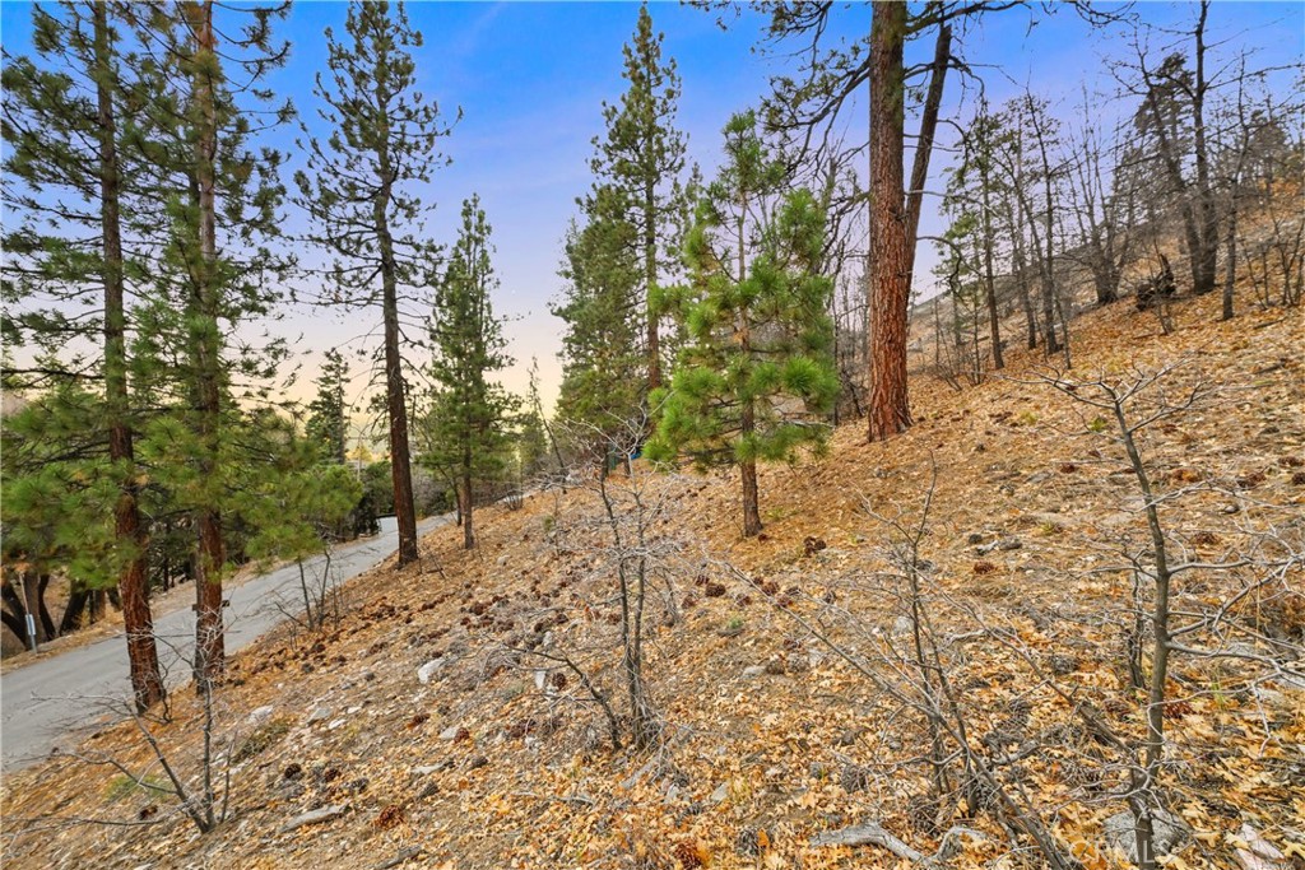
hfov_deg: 104.2
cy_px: 435
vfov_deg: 81.2
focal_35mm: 14
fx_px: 508
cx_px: 652
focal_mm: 14
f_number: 8
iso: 1250
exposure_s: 1/15
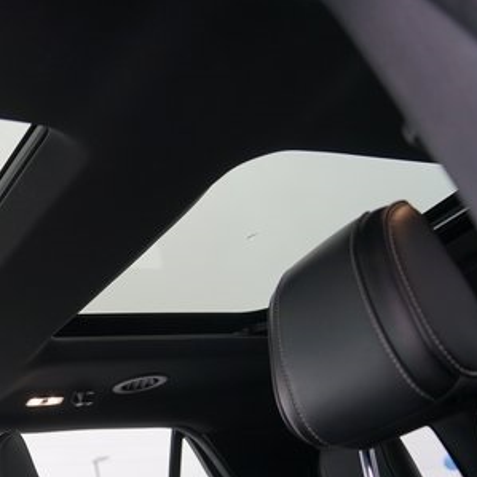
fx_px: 795
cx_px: 13
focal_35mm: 51
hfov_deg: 31.2
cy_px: 283
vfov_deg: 33.3
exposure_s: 1/60
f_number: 4
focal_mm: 28
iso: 100
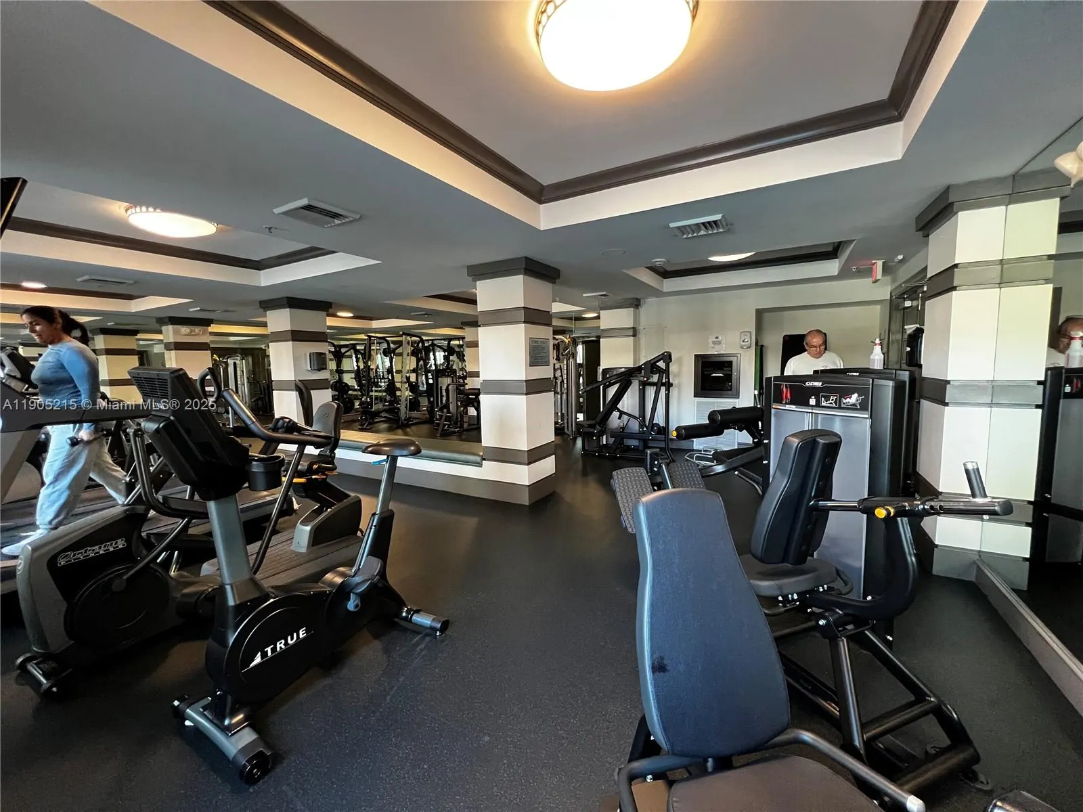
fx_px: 407
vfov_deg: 89.9
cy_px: 406
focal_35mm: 13
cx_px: 542
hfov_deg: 106.2
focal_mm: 1.57
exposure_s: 1/60
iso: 640
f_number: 1.8
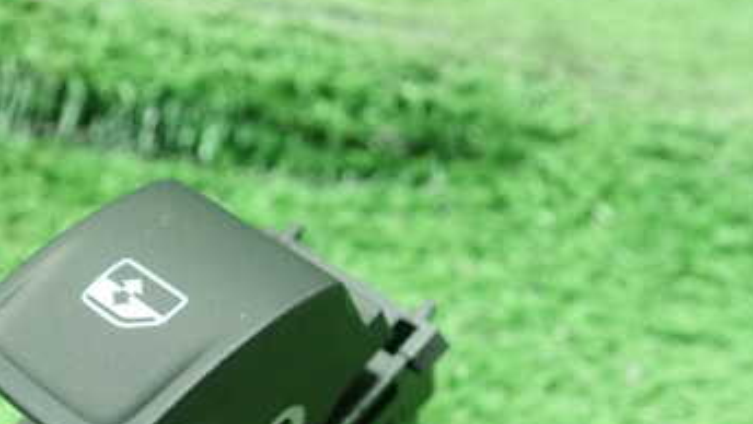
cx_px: 197
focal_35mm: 57
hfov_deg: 35.8
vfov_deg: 20.6
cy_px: 389
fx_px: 1139
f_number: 2.3
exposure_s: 1/125
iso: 800
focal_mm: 5.5
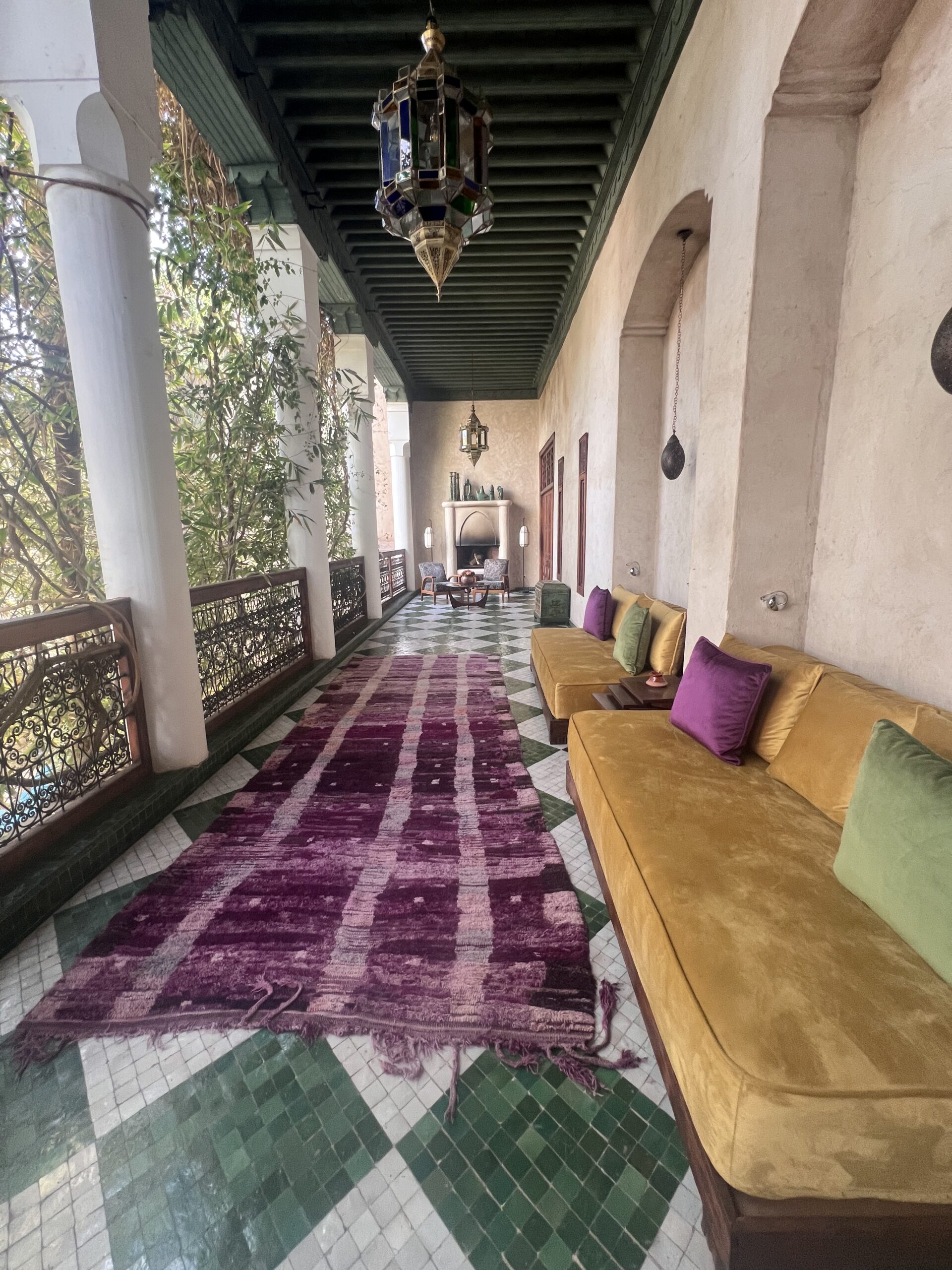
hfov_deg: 89.9
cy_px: 635
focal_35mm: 13
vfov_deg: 106.2
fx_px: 477
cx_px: 476
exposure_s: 1/99
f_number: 1.8
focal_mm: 1.57
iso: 160
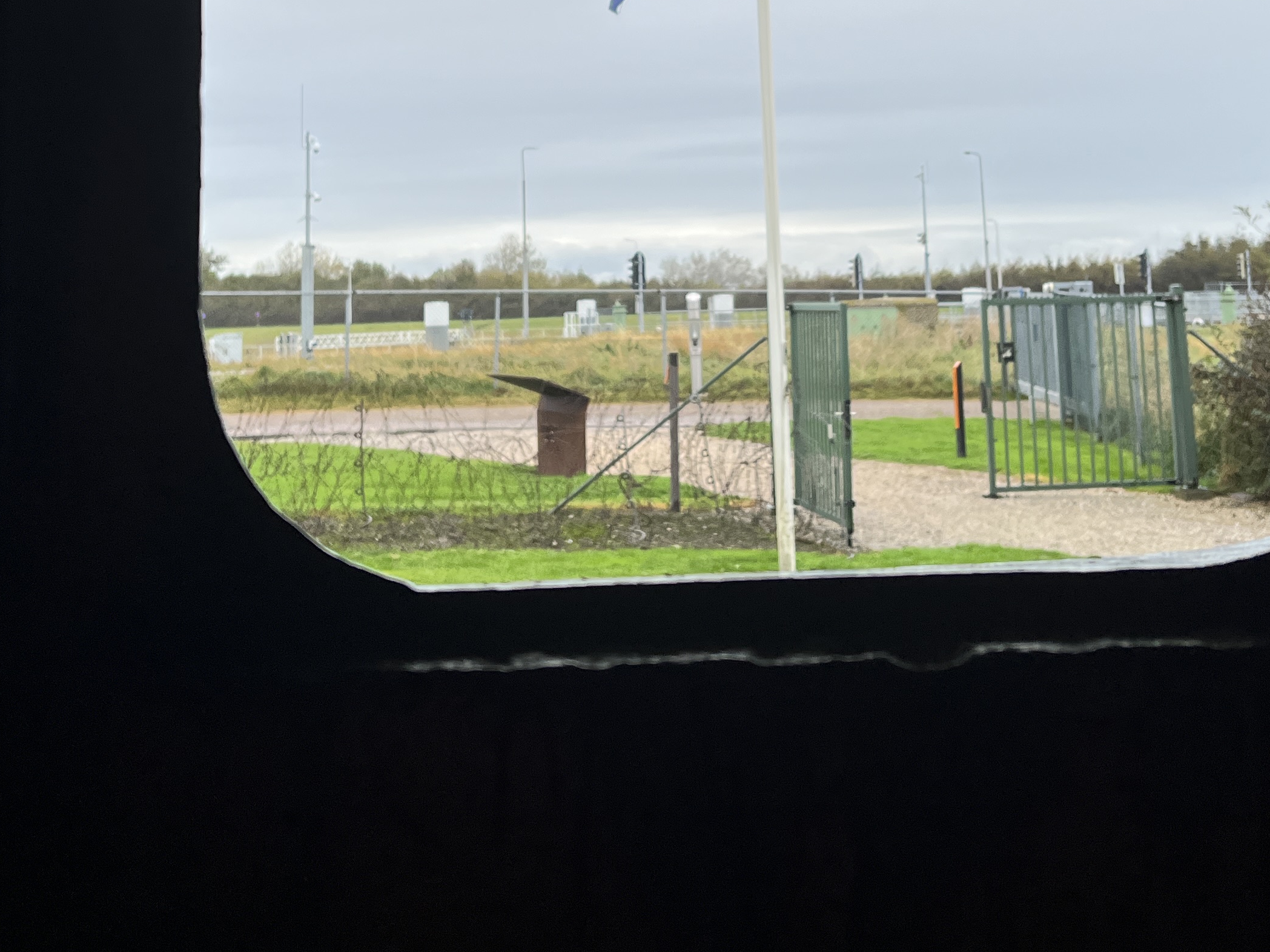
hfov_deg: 38.2
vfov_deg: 27.8
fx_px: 1834
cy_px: 55
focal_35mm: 50
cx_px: 699
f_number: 1.5
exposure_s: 1/1575
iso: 50
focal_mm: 5.7
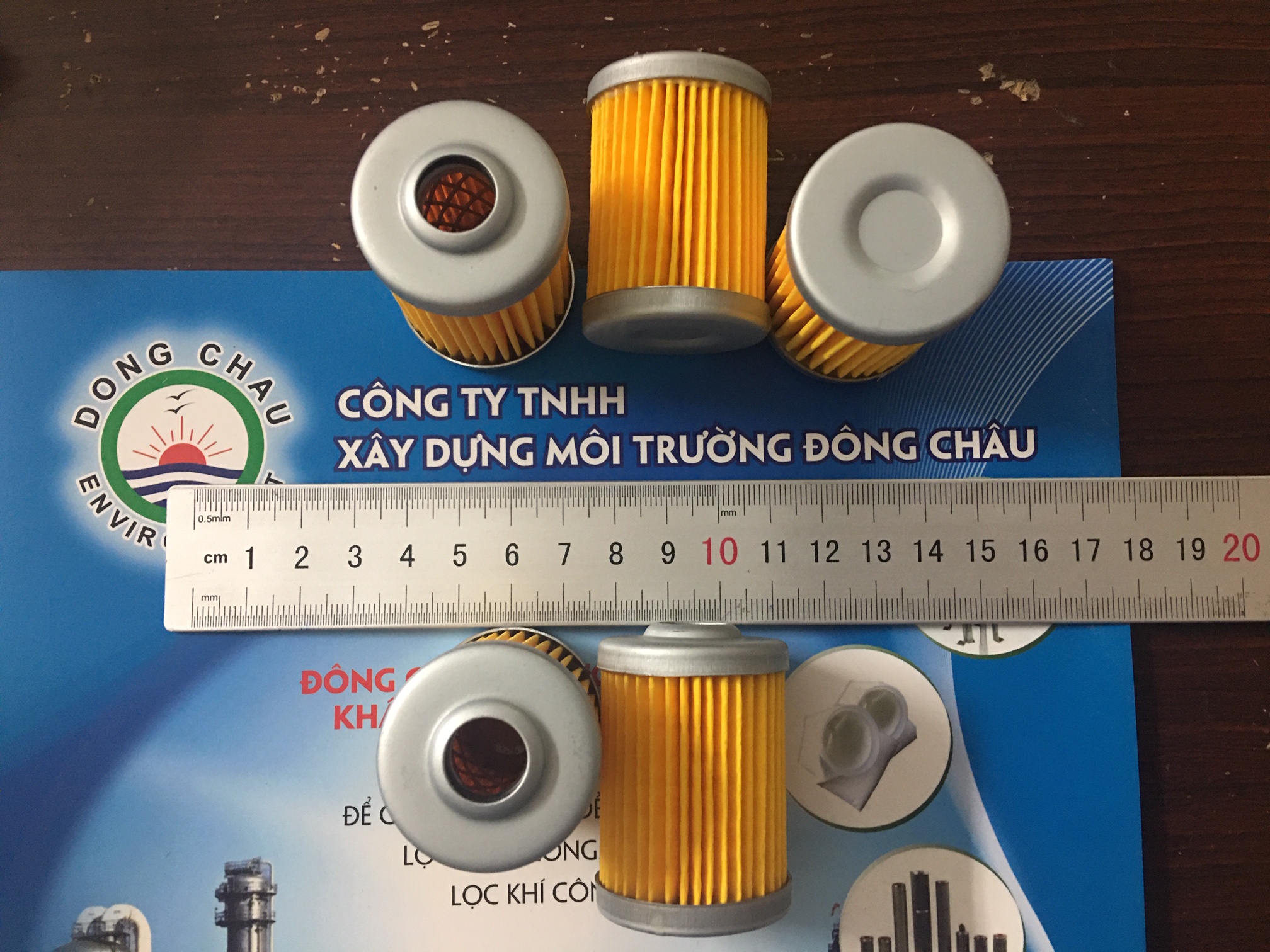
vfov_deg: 48.2
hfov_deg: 61.7
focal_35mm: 29
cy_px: 476
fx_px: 1064
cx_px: 635
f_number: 2.2
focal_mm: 4.15
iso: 80
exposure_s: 1/10
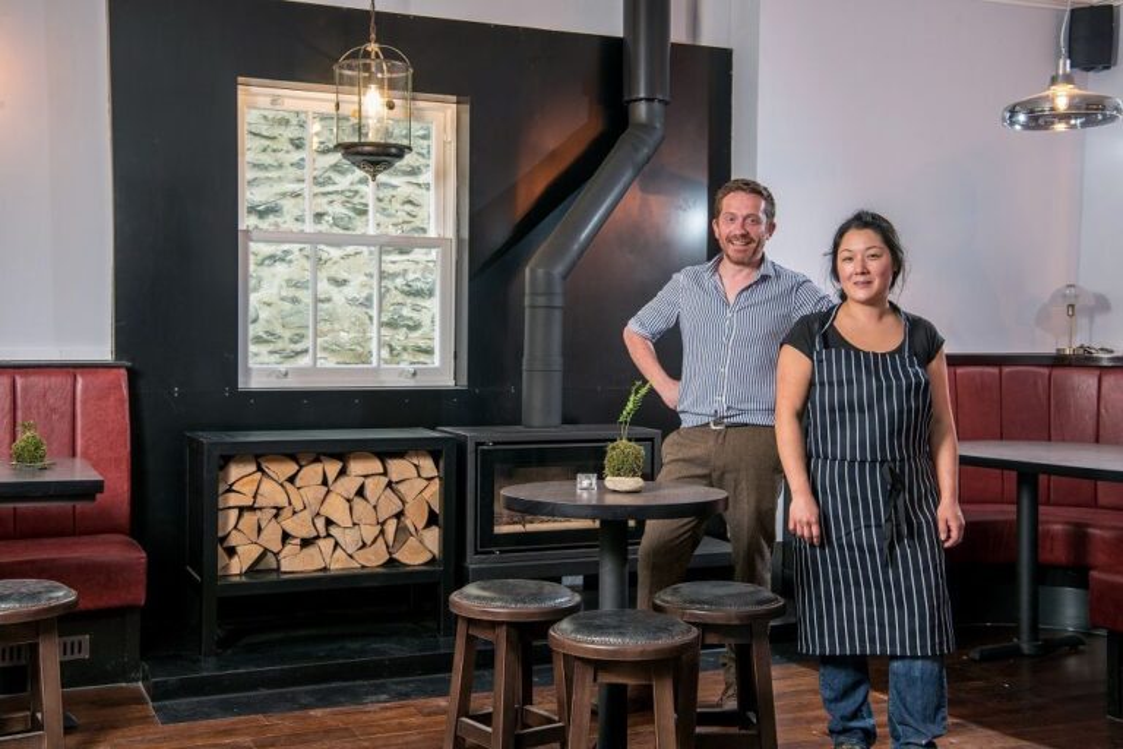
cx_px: 562
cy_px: 374
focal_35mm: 45
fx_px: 1404
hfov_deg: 43.6
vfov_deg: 29.9
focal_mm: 45
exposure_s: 1/4
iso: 250
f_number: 8
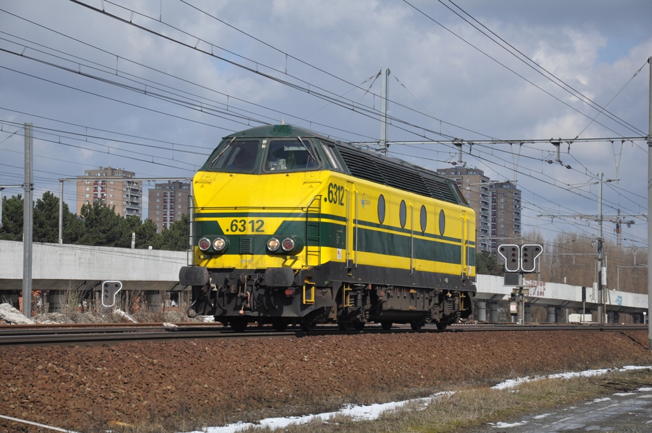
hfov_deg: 19.5
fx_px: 1899
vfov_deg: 13.0
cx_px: 326
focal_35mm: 105
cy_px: 216
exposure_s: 1/2000
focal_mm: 70
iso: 400
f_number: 6.7
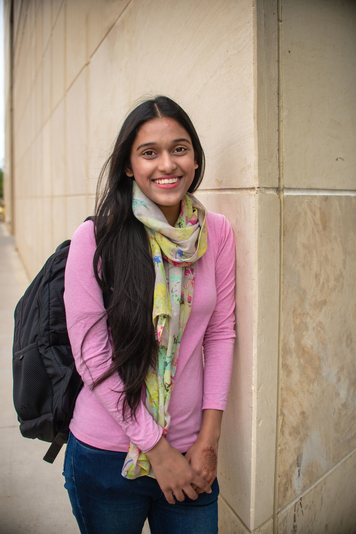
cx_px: 178
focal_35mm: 35
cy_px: 267
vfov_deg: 54.4
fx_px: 519
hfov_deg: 37.9
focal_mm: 35
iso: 125
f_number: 3.2
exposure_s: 1/1600
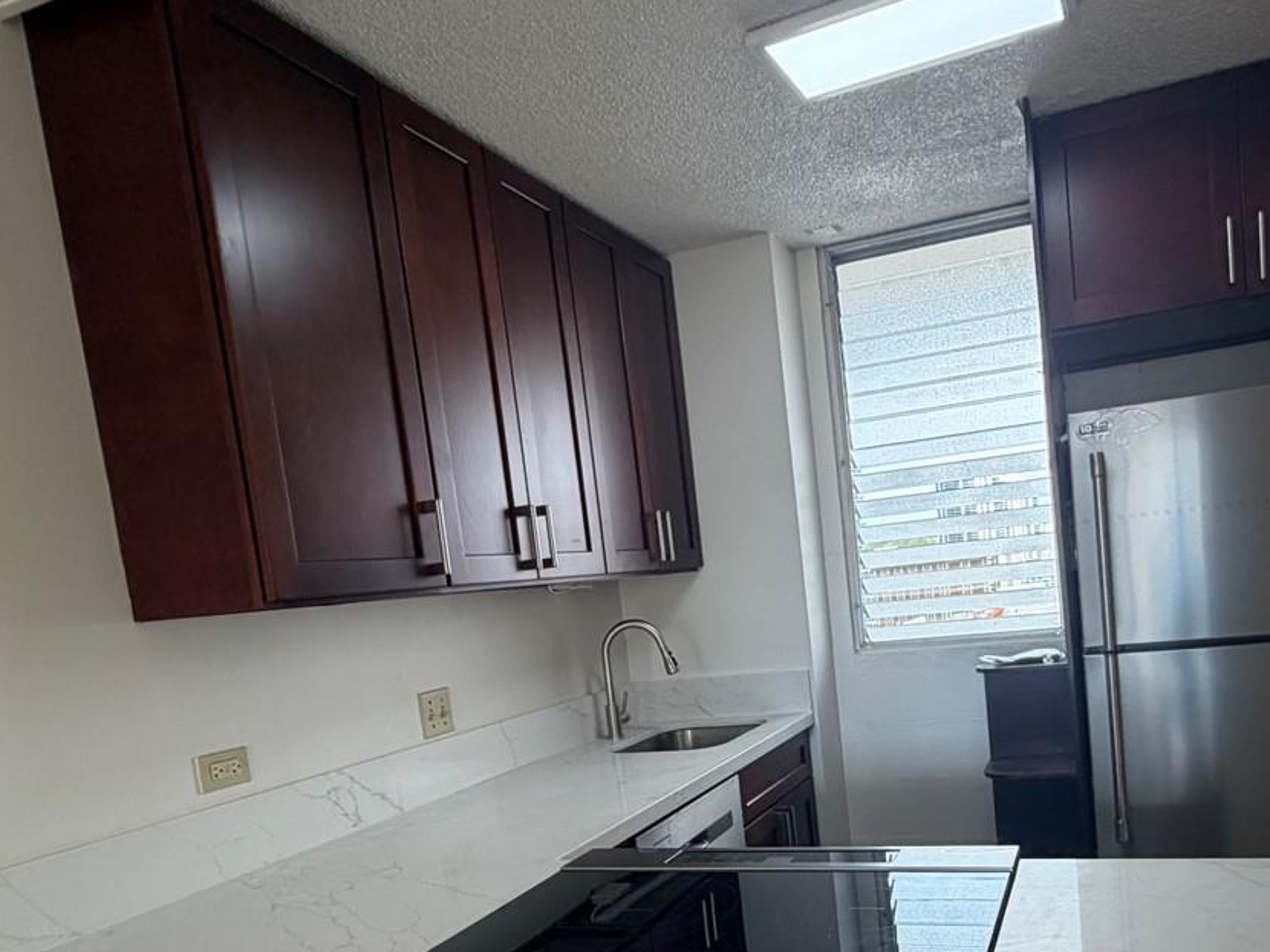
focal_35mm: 27
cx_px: 776
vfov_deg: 49.6
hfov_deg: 64.6
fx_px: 990
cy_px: 693
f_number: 2.2
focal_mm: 2.22
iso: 125
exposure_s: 1/120
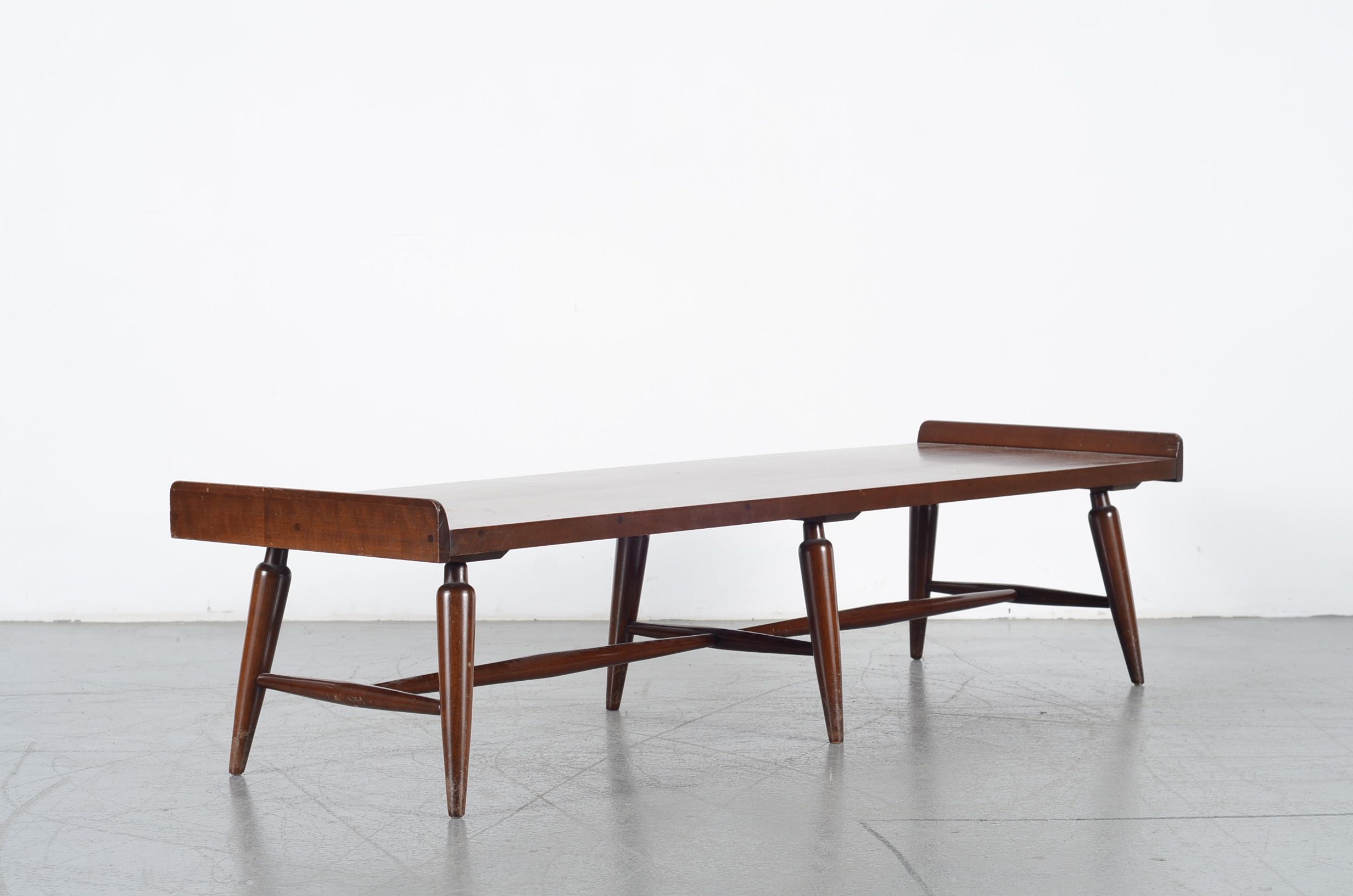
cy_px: 448
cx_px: 676
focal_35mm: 75
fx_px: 2813
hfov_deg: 27.0
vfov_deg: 18.1
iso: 100
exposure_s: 1/125
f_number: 5.6
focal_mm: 50
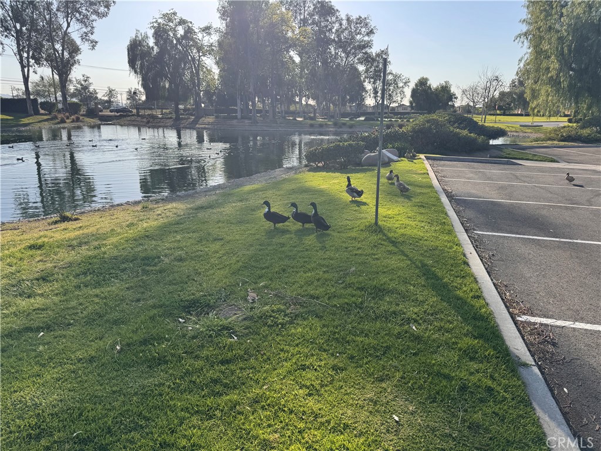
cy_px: 226
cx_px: 300
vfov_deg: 56.8
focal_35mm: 24
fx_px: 417
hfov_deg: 71.6
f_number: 1.78
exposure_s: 1/2959
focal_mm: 6.76
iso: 80
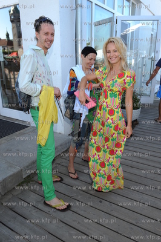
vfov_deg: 67.4
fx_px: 181
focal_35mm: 27
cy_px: 121
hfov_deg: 47.9
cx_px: 80
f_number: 8
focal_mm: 27
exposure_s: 1/60
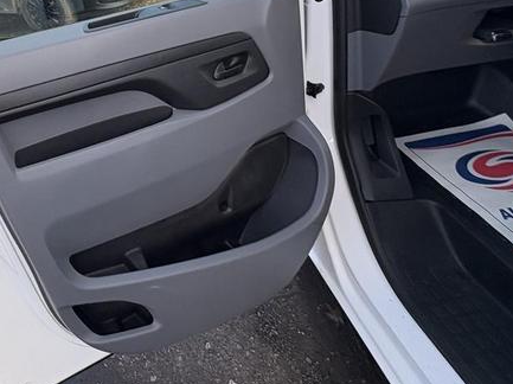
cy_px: 30
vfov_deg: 43.5
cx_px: 75
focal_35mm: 29
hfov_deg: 55.5
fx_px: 429
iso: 50
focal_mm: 2.22
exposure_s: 1/131
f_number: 2.2
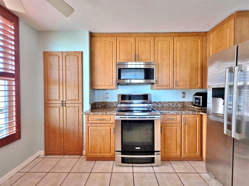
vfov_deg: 89.9
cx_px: 124
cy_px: 93
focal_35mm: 13
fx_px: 94
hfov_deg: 106.2
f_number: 1.9
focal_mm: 2.2
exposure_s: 1/60
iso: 500
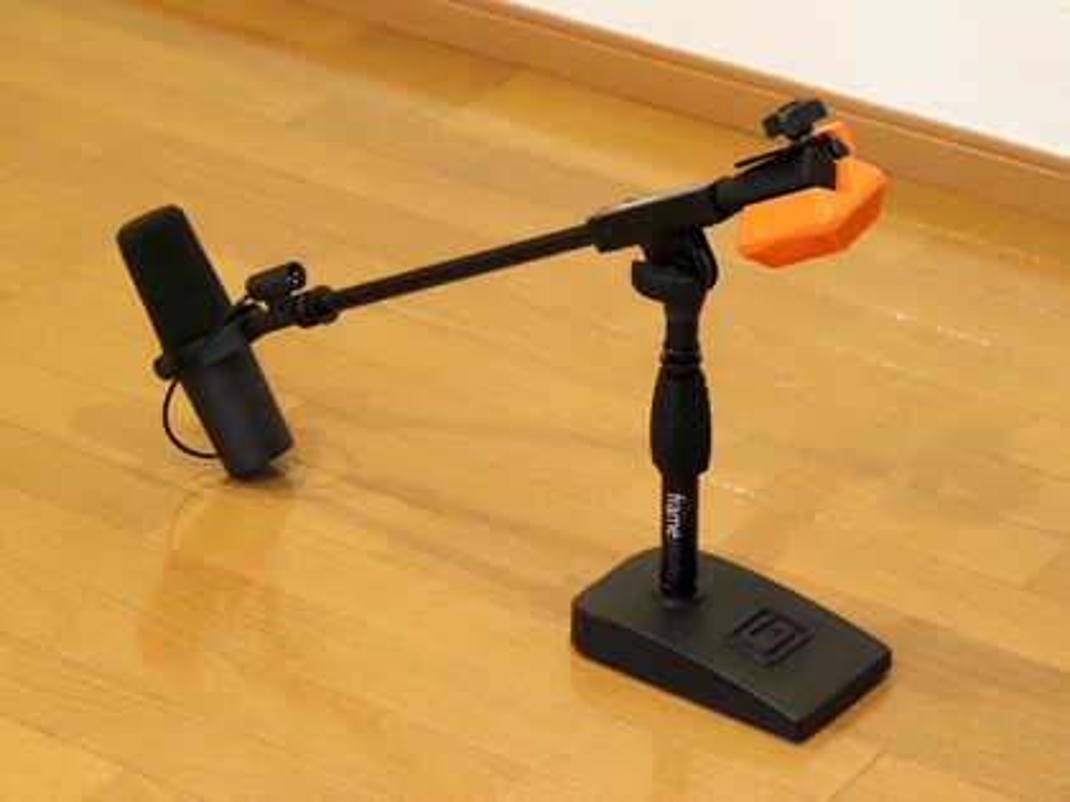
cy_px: 401
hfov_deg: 16.4
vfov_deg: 12.3
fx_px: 3709
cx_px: 535
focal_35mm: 120
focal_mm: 60
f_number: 5.6
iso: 6400
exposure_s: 1/80
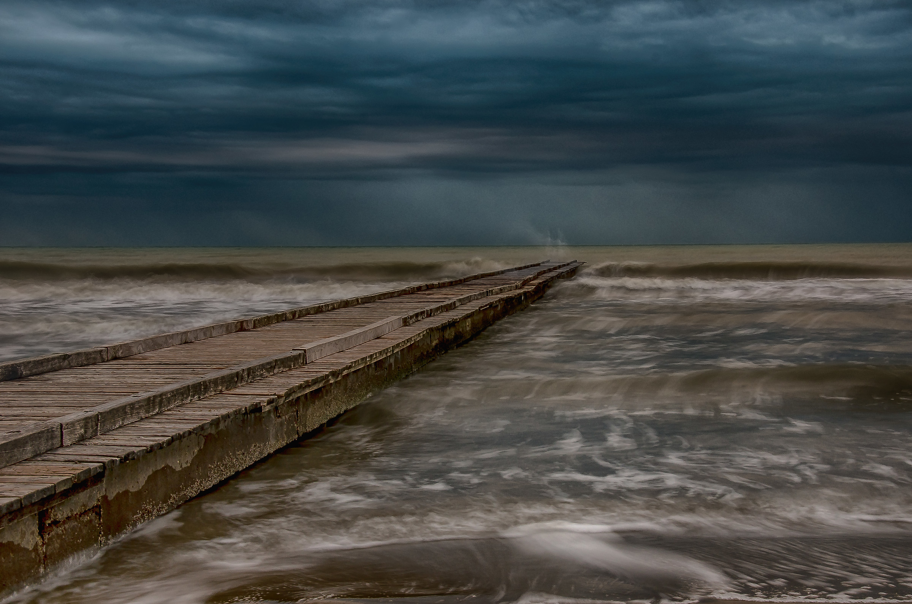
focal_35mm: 52
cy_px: 302
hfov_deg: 37.9
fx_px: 1327
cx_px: 456
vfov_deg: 25.6
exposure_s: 1
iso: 100
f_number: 11
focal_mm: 35
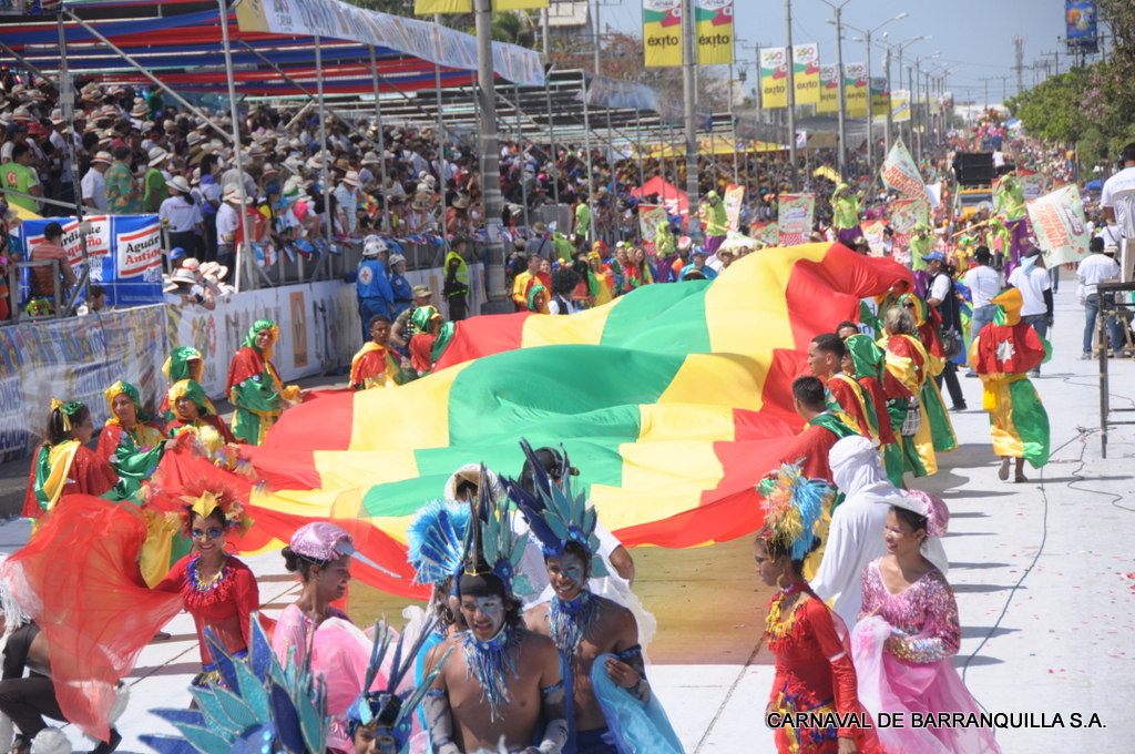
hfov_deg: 14.4
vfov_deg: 9.6
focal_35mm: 142
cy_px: 377
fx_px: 4487
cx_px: 568
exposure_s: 1/1000
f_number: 5.6
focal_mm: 95
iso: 200
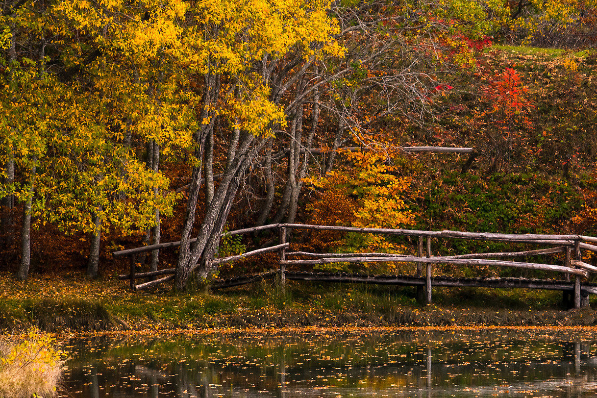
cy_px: 199
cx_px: 351
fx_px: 5389
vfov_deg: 4.2
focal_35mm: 325
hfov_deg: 6.3
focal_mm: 110
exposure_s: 1/80
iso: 160
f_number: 7.1
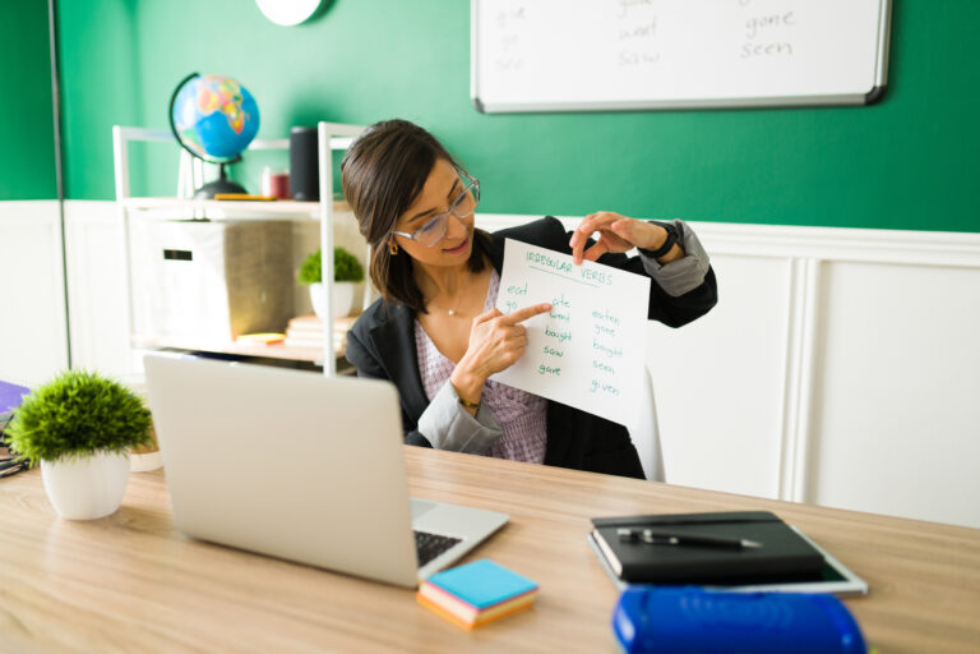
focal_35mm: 35
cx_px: 490
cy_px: 327
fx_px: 953
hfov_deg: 54.4
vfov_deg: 37.9
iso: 250
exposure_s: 1/160
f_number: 1.8
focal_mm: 35
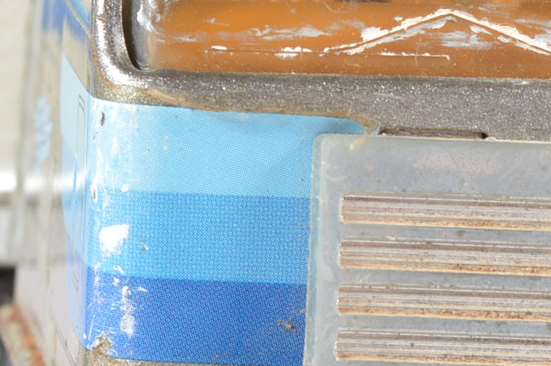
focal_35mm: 217
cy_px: 215
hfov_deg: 9.5
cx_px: 172
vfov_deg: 6.3
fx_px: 3319
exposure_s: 1/125
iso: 100
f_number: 10
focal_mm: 35
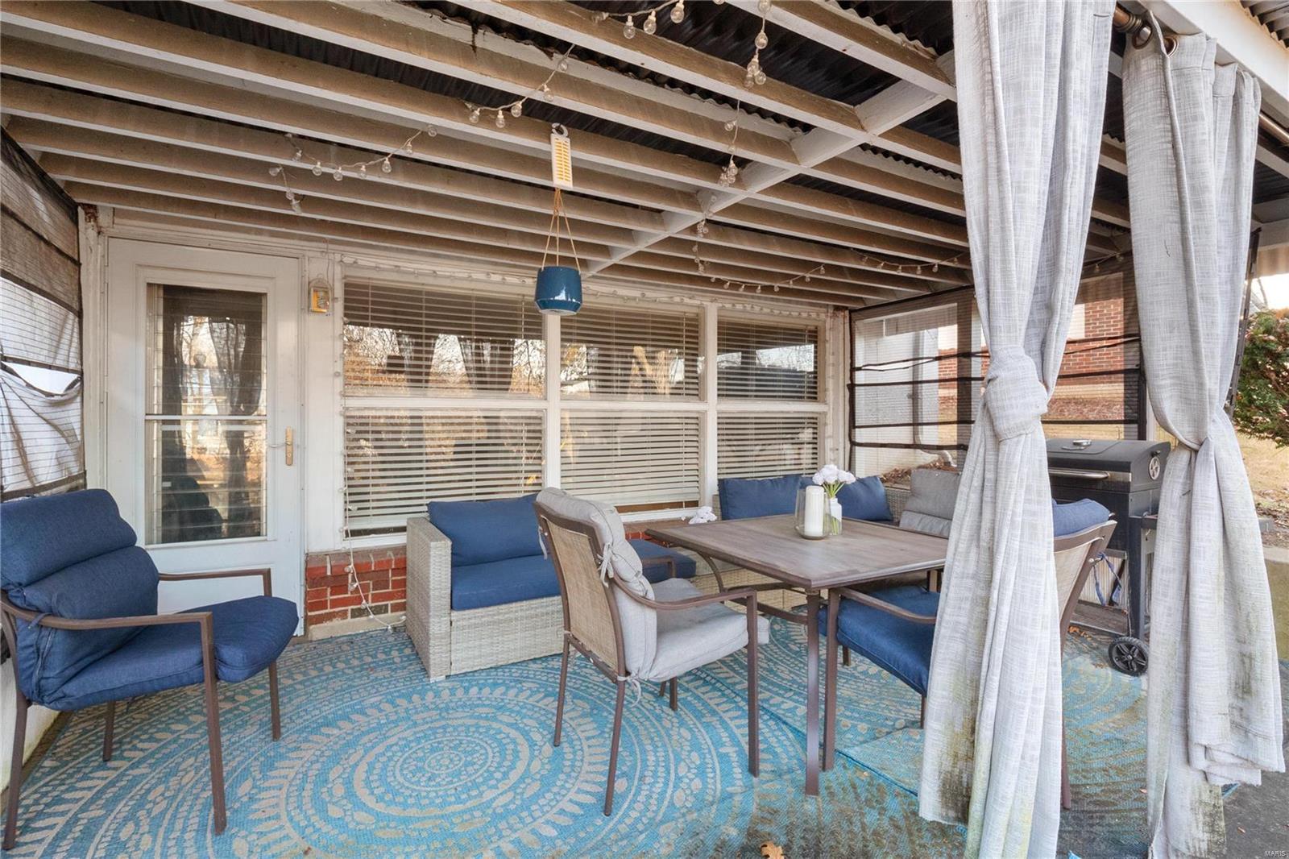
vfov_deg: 73.7
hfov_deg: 96.7
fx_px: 573
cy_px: 430
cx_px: 644
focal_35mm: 16
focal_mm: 8
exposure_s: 1/15
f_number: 8
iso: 400
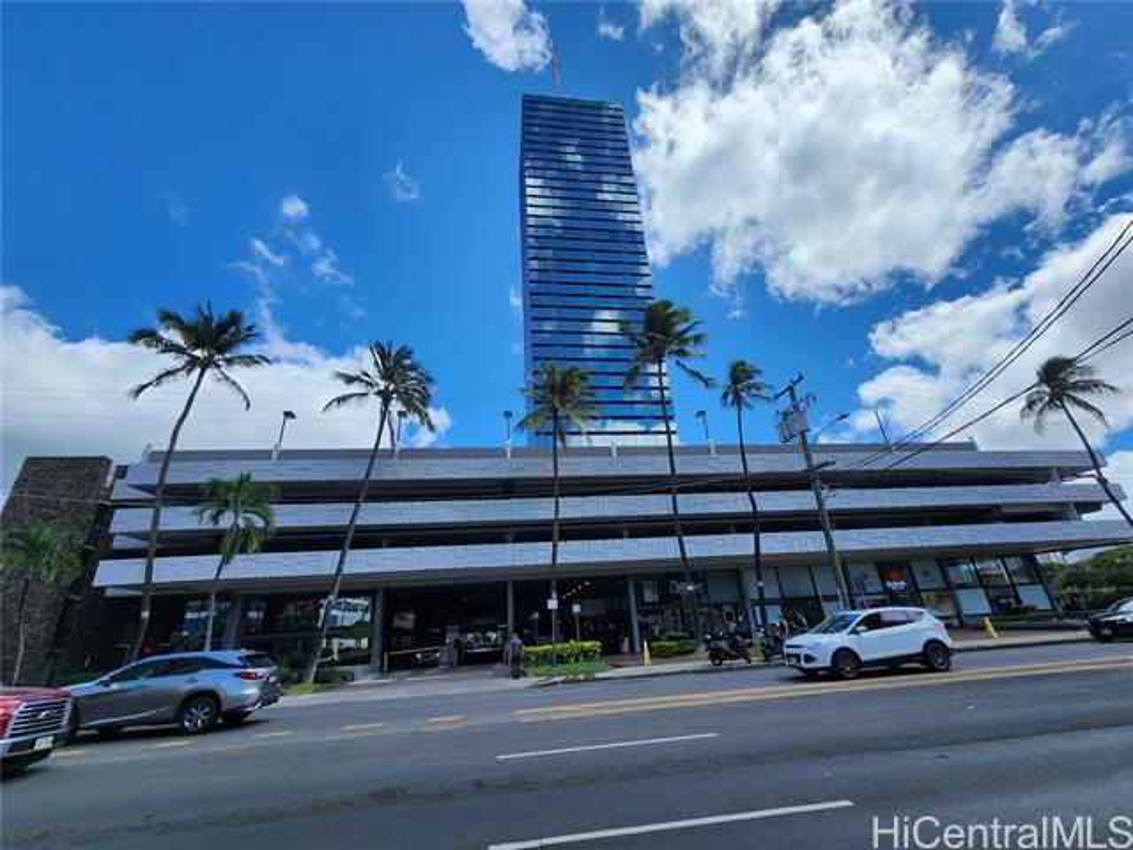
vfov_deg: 89.9
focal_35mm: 13
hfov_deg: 106.2
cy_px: 425
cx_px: 566
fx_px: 425
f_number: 2.2
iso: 50
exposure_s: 1/2715
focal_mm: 2.2
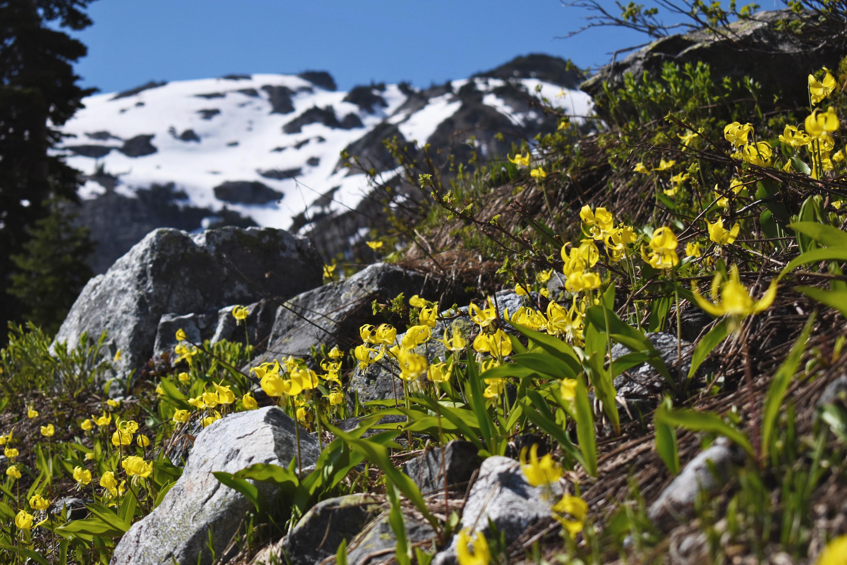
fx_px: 1941
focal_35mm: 82
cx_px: 424
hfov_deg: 24.6
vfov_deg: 16.6
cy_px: 282
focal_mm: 55
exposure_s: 1/4000
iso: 320
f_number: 6.3
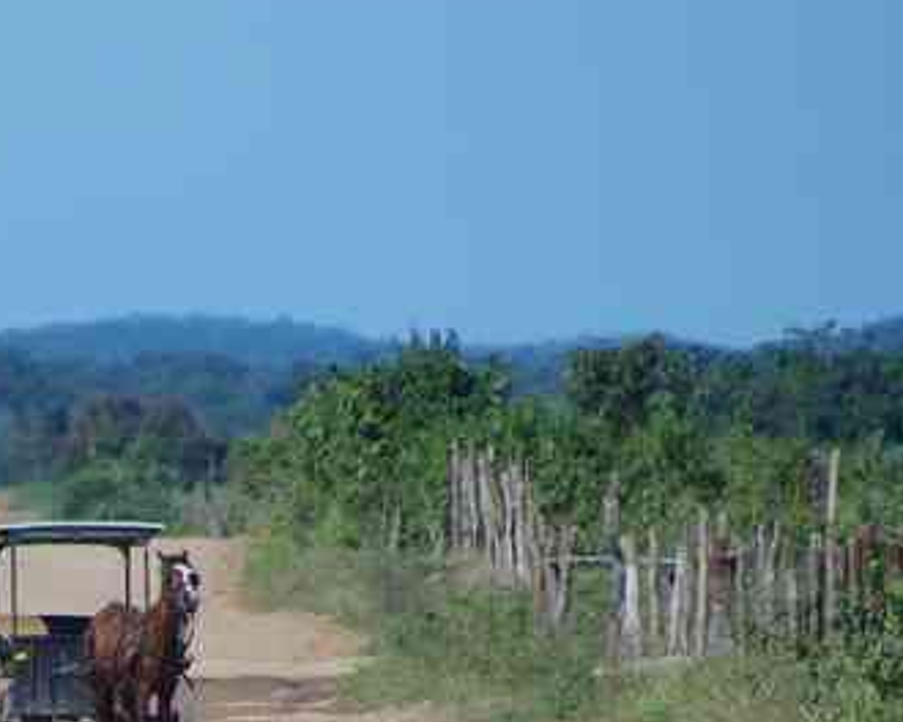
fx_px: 28489
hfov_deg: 1.8
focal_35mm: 1066
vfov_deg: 1.5
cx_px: -245
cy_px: 736
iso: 400
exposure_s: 1/320
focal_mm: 250
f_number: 10
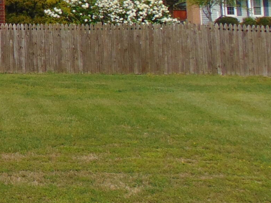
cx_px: -233
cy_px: -56
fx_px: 760
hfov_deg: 16.5
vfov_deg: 14.6
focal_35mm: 97
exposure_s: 1/320
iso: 80
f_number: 7.7
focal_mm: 4.5
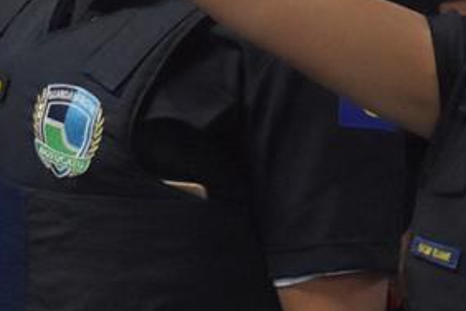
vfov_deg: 5.3
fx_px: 3339
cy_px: -175
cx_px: 632
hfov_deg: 7.9
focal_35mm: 258
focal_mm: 30
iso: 2500
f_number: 5
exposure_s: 1/125
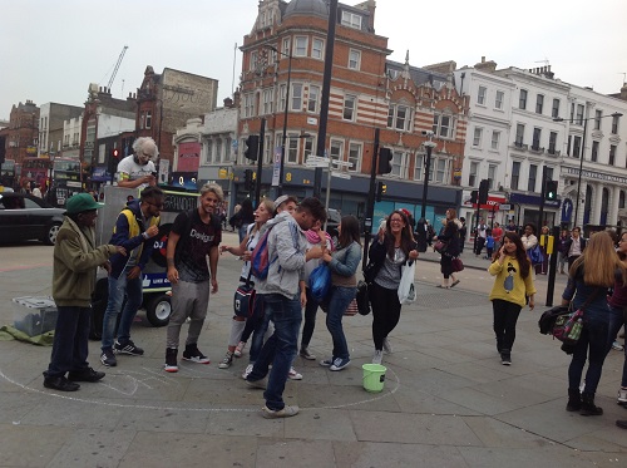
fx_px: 633
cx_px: 314
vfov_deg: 40.6
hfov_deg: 52.7
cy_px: 234
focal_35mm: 35
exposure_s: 1/248
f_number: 2.4
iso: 50
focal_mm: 4.28
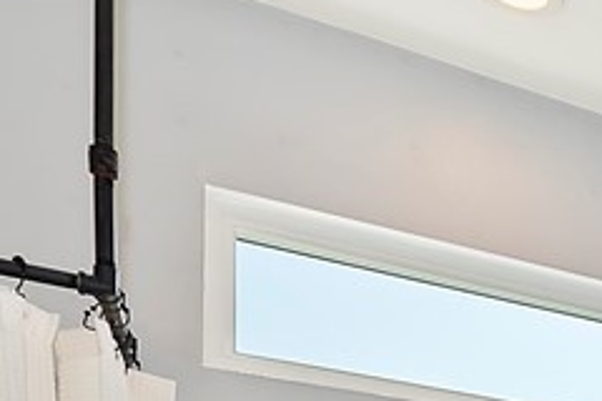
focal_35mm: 68
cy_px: 817
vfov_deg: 15.6
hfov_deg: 20.2
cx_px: 1114
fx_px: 1137
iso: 100
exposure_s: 1/30
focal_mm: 10
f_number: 8
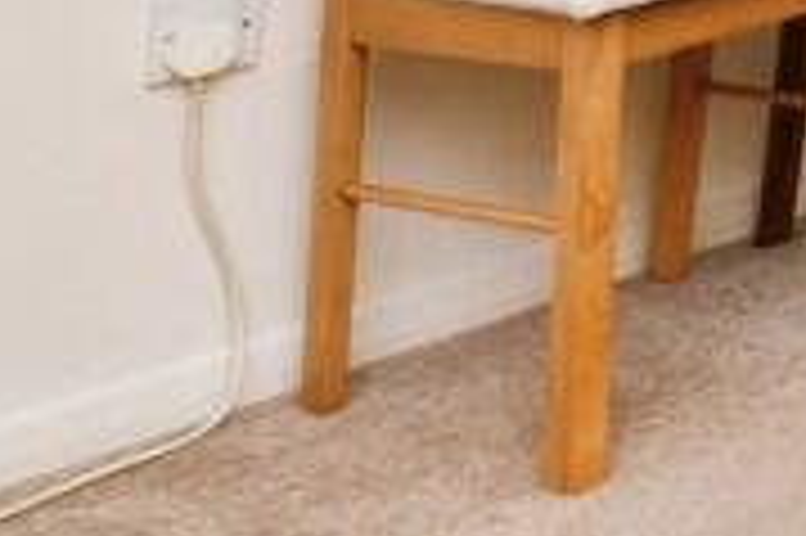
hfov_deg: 13.2
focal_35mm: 86
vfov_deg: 13.8
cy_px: -484
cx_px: 2152
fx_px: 1924
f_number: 8
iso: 640
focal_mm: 15
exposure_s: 1/60
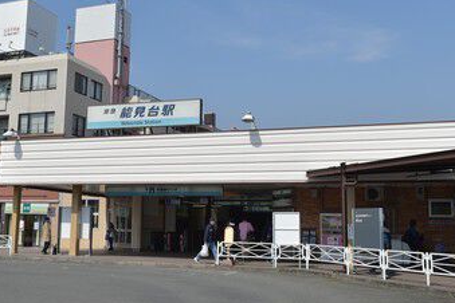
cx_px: 181
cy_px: 136
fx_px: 581
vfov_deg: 29.2
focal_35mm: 46
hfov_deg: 42.5
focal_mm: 26
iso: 400
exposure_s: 1/2000
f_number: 8
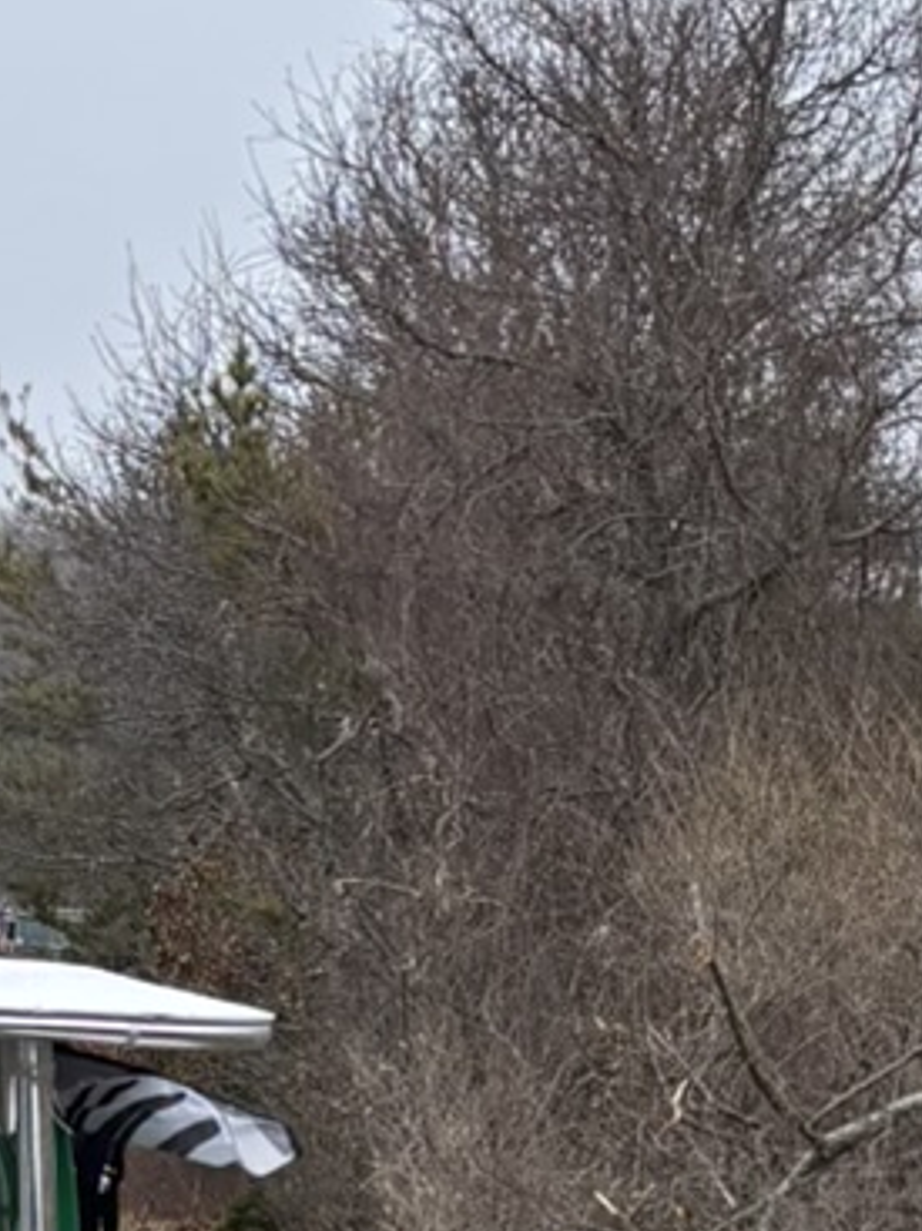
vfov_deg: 12.3
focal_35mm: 145
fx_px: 5152
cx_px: -272
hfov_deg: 10.0
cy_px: 2348
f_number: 1.6
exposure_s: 1/1027
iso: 50
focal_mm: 5.96
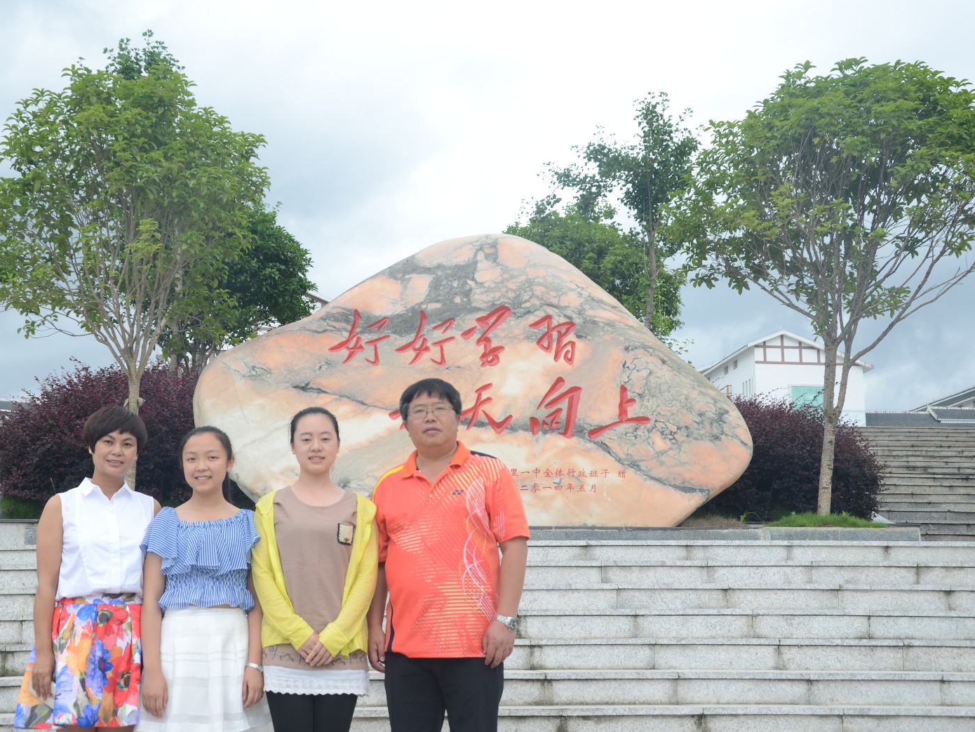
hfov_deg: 36.1
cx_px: 441
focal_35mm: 53
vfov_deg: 27.5
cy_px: 370
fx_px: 1493
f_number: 7.1
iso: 200
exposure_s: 1/200
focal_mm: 32
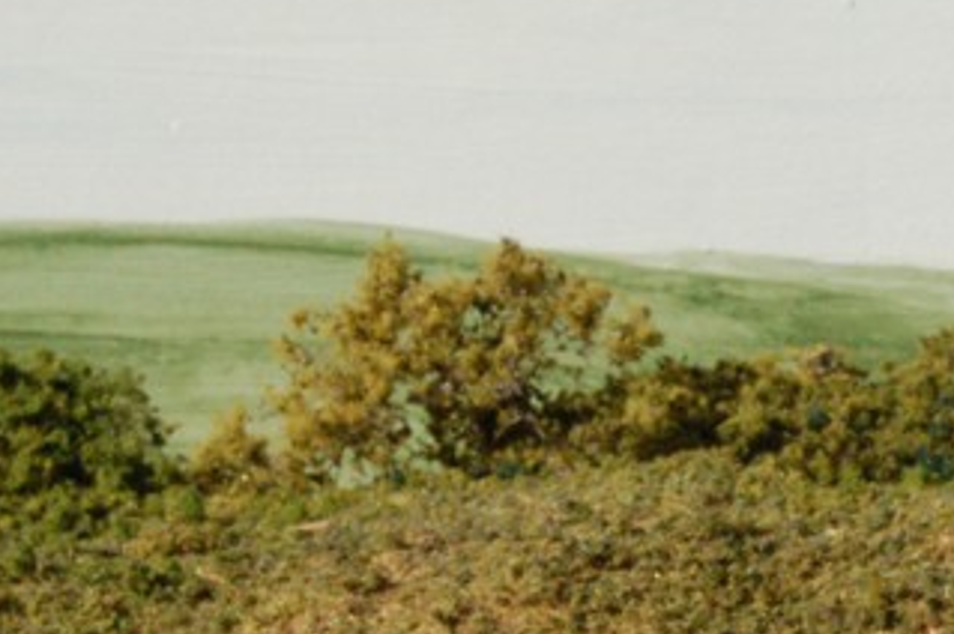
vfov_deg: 7.6
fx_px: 4712
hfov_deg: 11.4
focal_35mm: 178
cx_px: 1029
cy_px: 801
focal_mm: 42
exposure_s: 1/320
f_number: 32
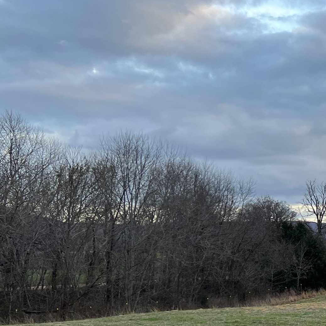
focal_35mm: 68
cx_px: 457
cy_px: 230
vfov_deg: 25.2
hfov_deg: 22.0
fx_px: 725
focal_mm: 5.7
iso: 50
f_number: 1.5
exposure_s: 1/343
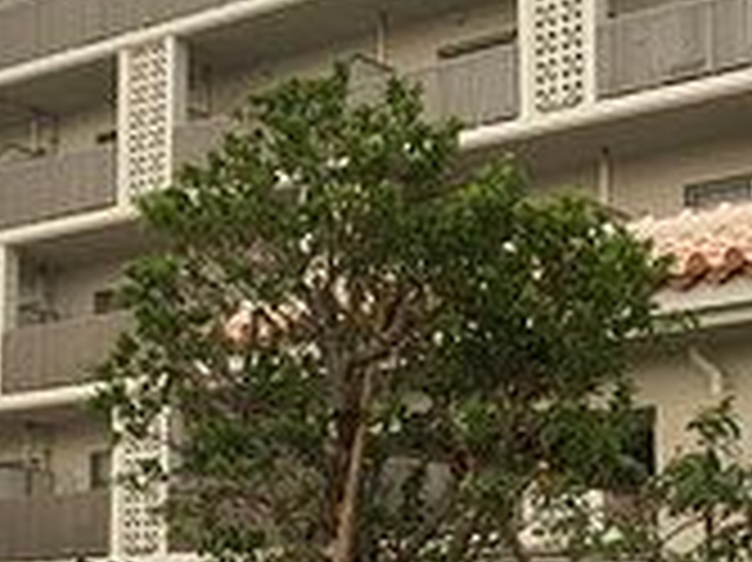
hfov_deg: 22.5
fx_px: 1889
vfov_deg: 16.8
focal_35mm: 87
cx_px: 293
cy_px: 452
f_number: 2.2
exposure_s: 1/148
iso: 25
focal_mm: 4.15
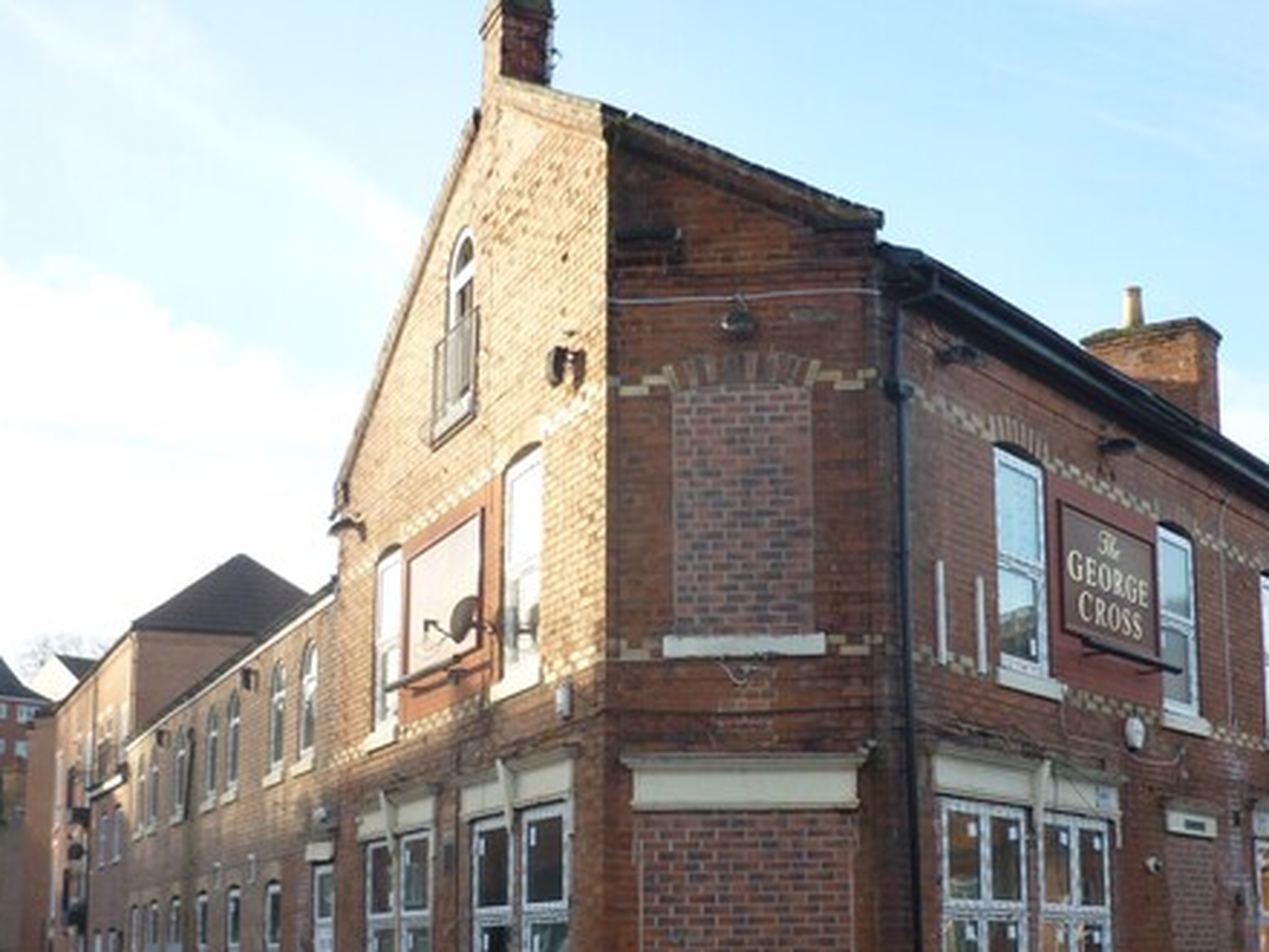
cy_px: 597
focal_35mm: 48
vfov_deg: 30.1
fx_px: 1760
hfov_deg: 39.6
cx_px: 724
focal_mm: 5.5
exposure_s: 1/250
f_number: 2.8
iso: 80
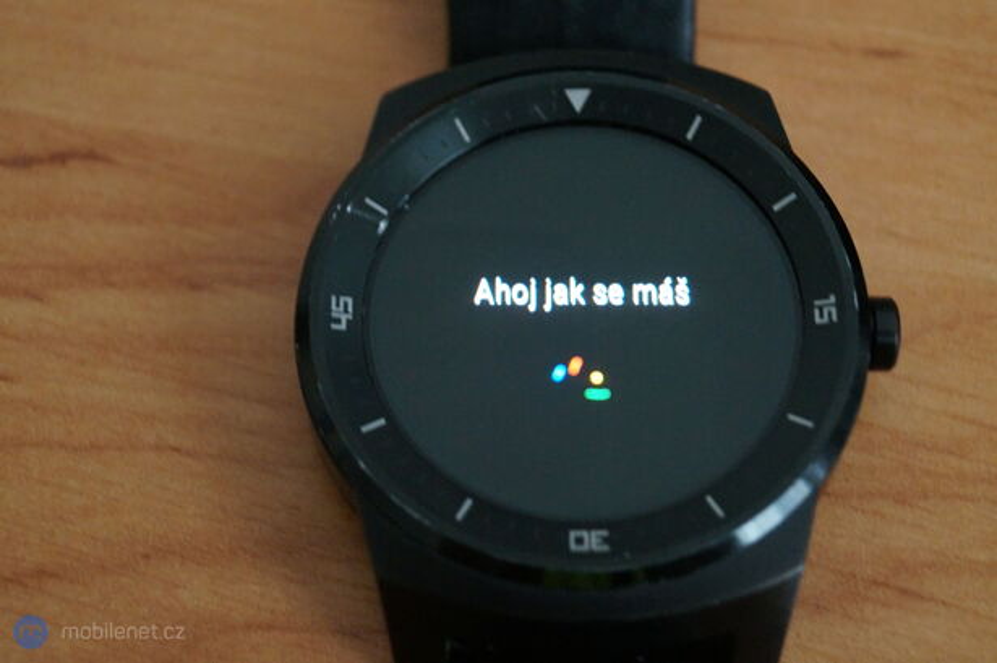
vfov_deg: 16.5
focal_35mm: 82
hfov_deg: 24.6
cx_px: 498
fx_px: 2283
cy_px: 332
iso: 3200
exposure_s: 1/10
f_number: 5.6
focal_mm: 55
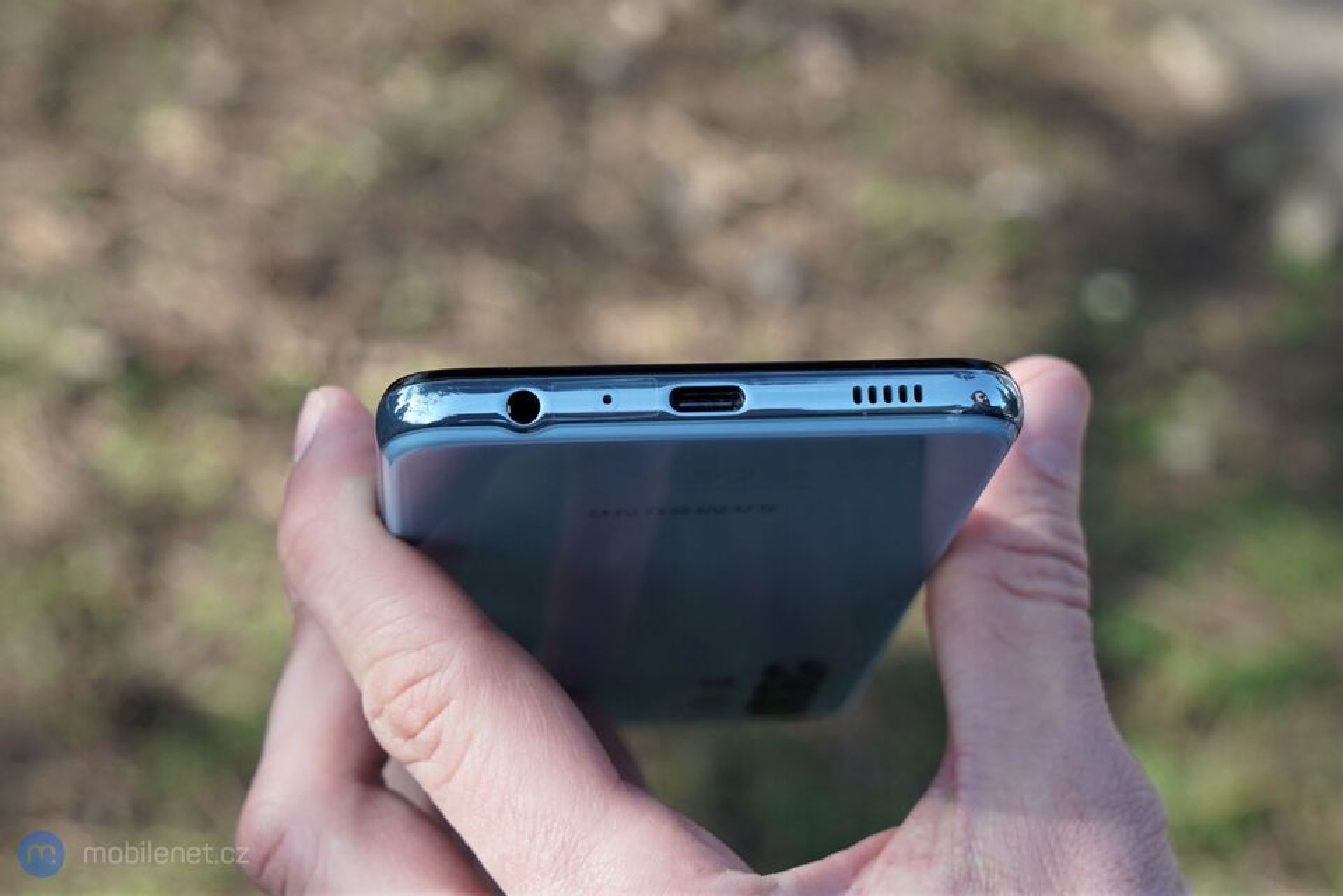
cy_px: 448
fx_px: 1902
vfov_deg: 26.5
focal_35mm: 51
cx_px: 672
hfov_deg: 38.9
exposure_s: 1/320
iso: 400
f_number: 7.1
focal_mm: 51
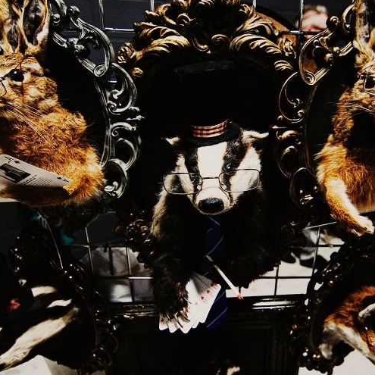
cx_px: 220
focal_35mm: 26
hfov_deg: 61.2
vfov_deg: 61.6
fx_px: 314
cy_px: 190
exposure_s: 1/125
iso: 1000
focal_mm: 13
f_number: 2.8
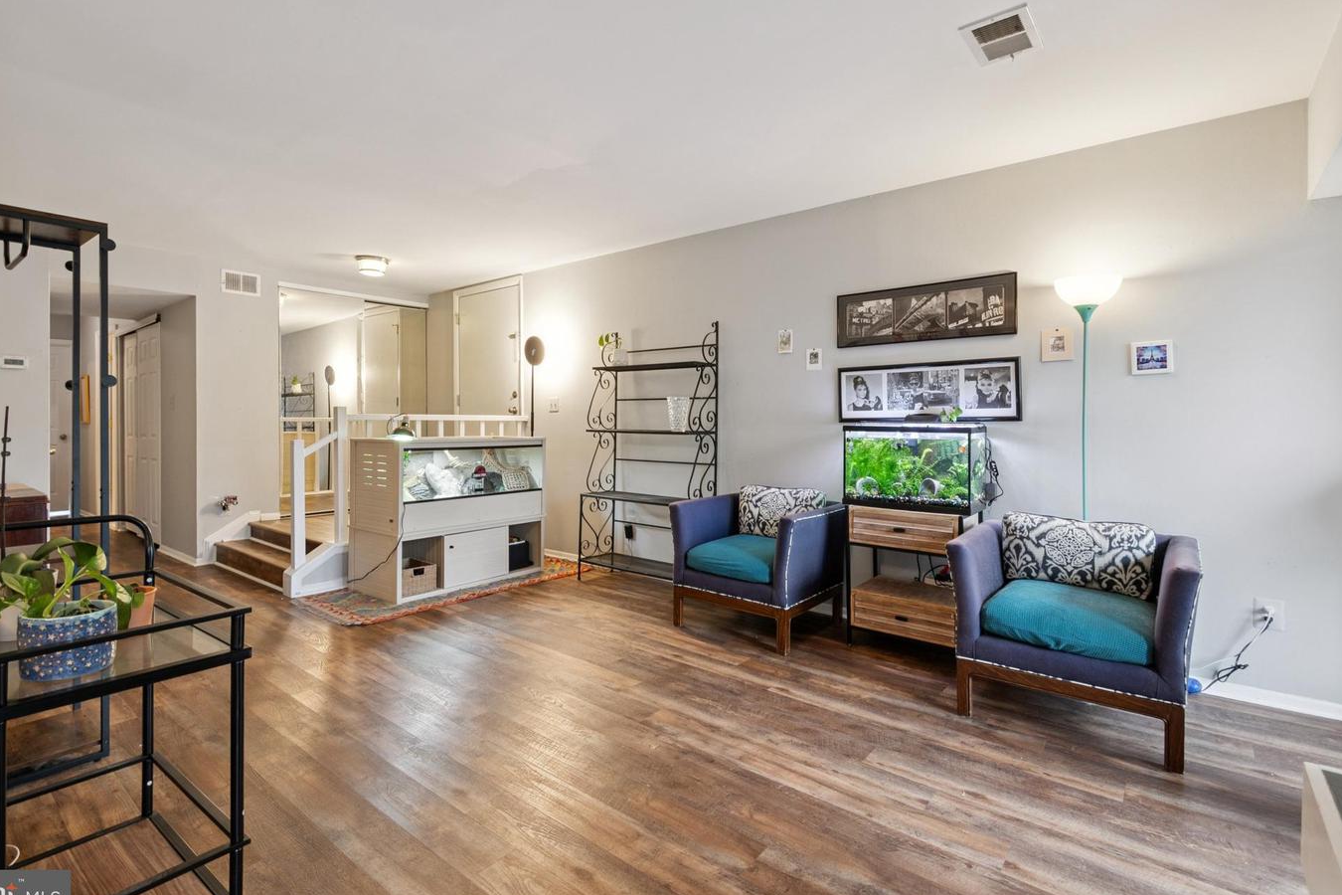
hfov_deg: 96.6
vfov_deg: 73.7
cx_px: 631
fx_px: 596
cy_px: 444
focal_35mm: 16
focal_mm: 10
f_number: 8
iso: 400
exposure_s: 1/6
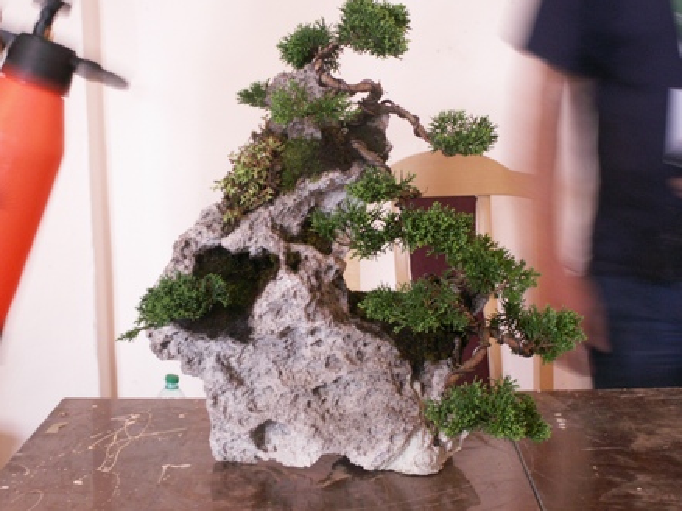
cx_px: 344
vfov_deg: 21.3
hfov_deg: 28.2
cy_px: 255
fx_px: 1359
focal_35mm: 69
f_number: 3.2
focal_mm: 11.39
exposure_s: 1/5
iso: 160
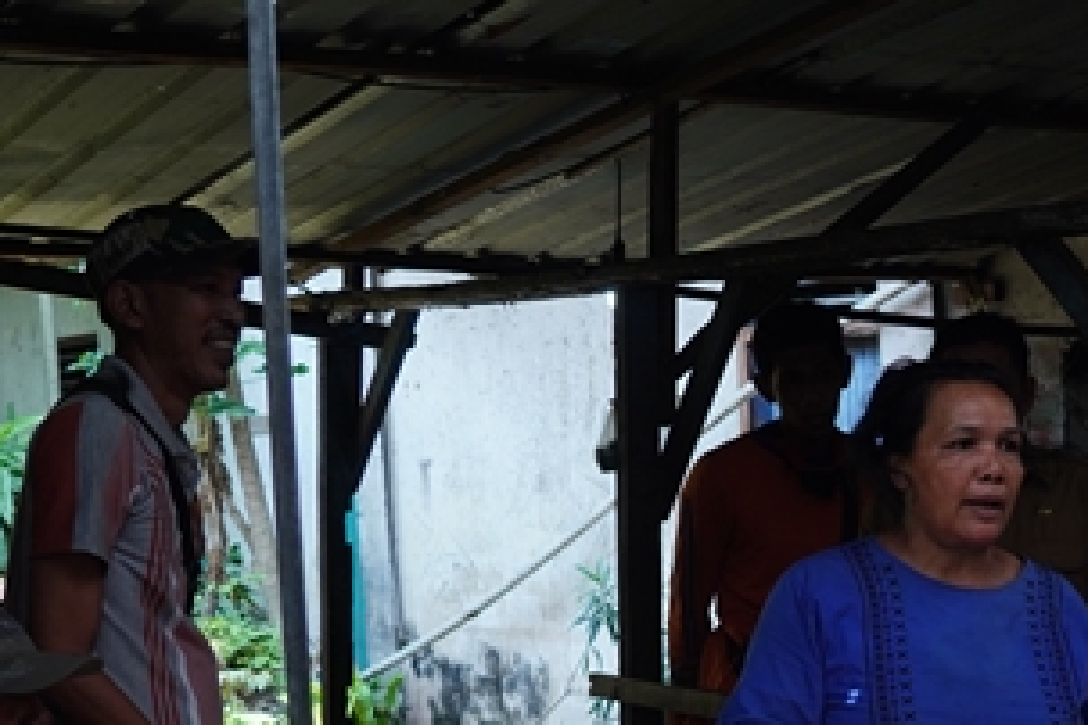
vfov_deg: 17.6
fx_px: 2297
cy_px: 687
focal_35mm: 76
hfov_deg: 25.5
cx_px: 1063
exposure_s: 1/320
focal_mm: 24
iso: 400
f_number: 4
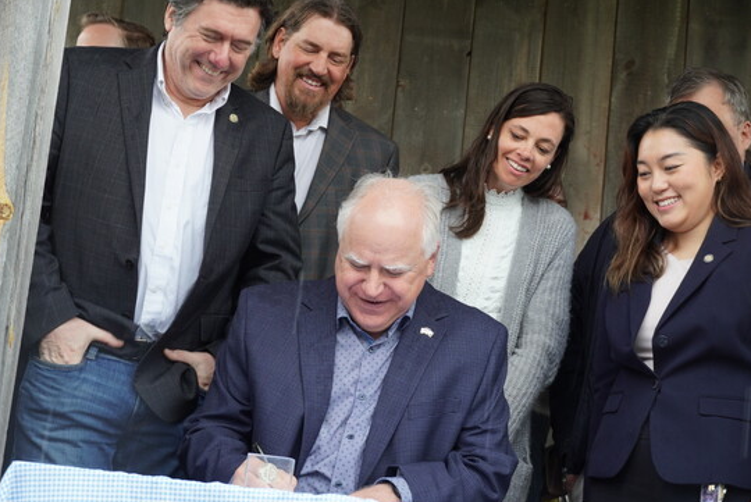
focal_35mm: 78
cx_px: 357
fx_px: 1619
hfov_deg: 26.1
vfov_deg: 17.6
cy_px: 250
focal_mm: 49
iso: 320
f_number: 5
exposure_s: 1/80
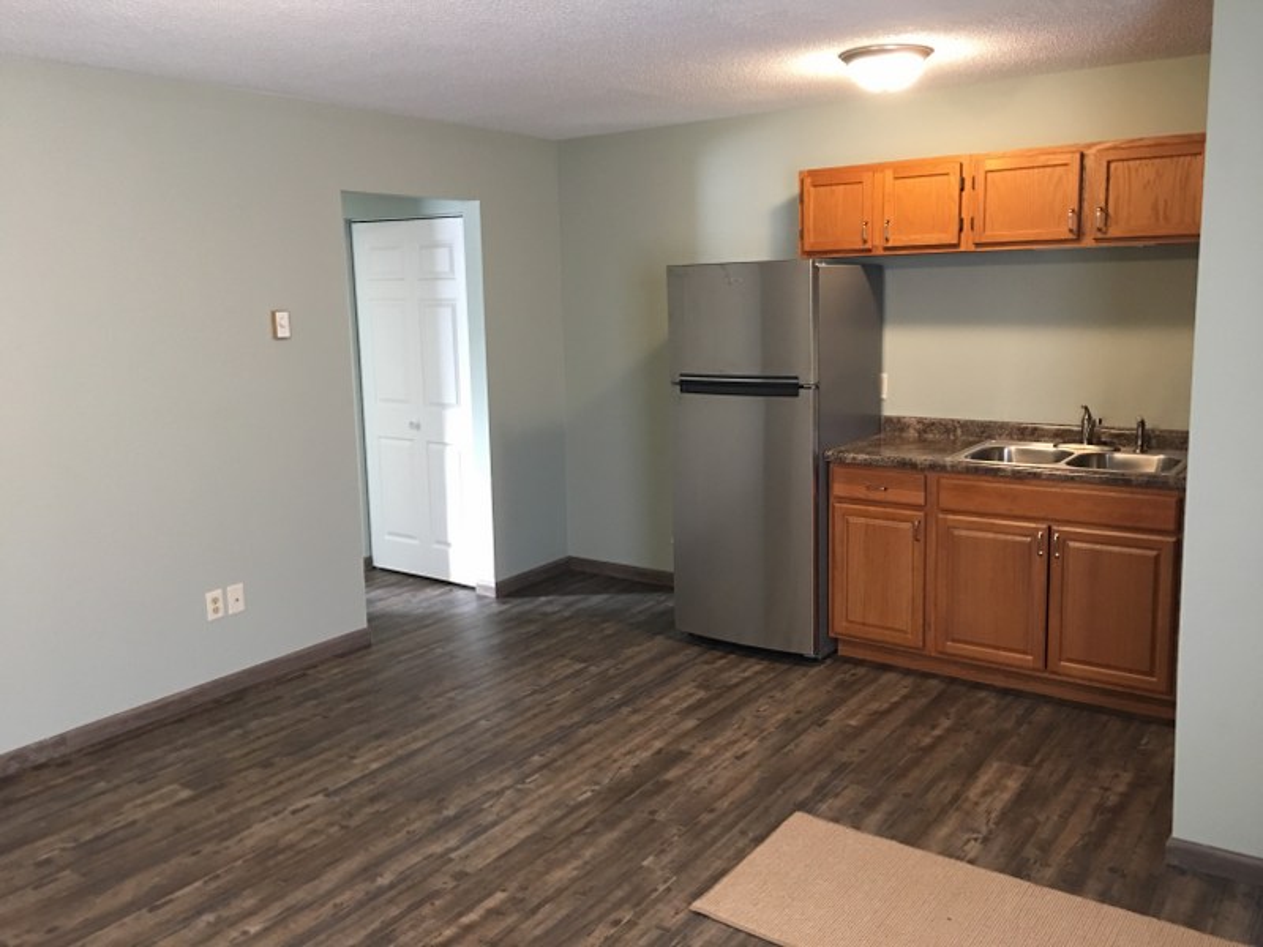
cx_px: 632
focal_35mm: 29
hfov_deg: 61.7
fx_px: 1058
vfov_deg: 48.2
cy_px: 474
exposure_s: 1/15
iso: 100
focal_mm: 4.15
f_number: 2.2
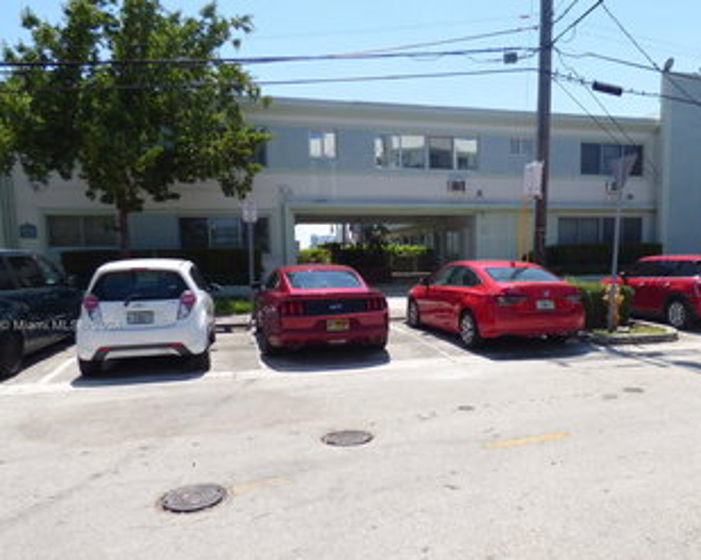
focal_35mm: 27
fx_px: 560
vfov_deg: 52.9
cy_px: 326
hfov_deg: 63.6
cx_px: 412
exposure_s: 1/1300
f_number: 2.8
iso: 100
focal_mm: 3.58
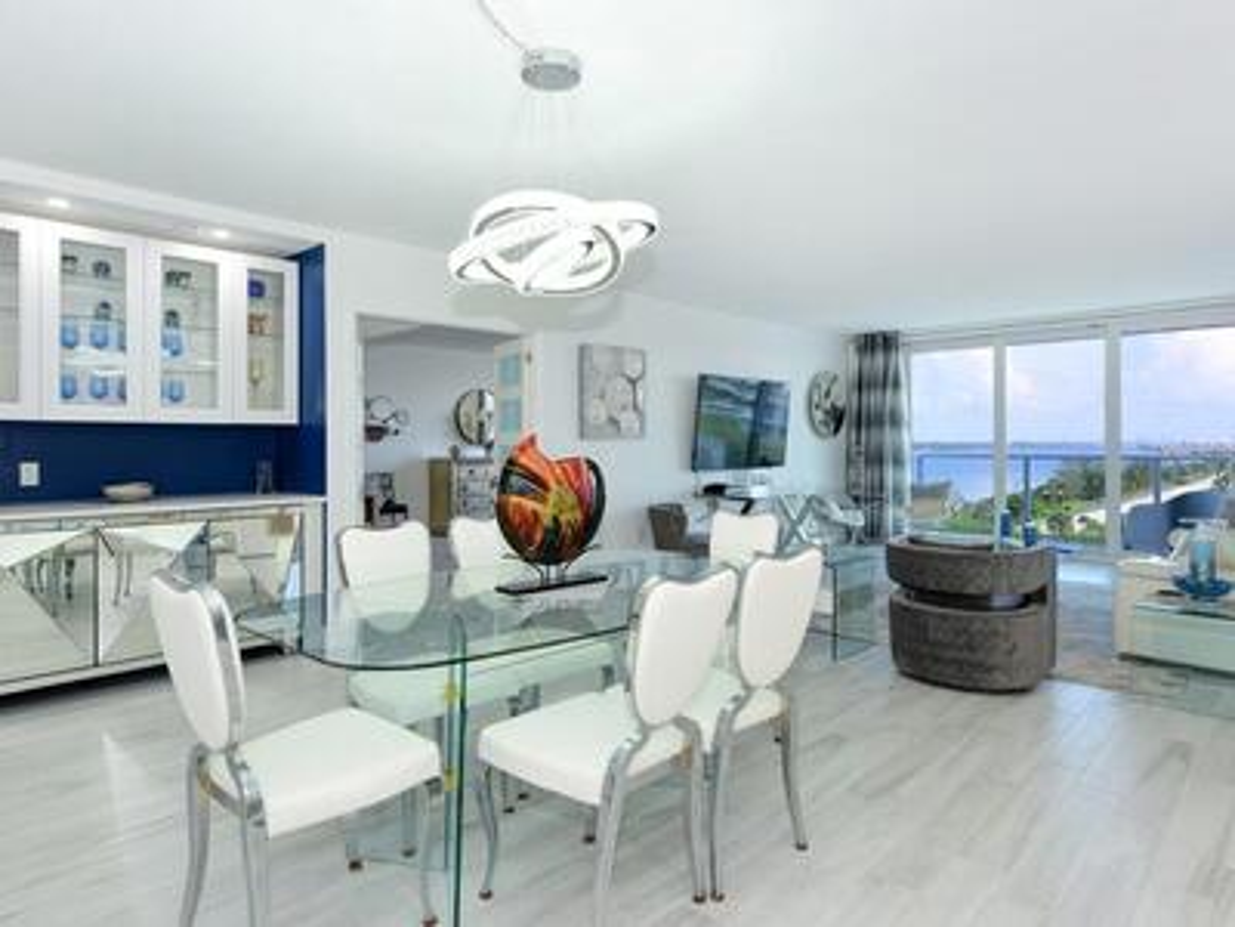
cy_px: 464
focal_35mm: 19
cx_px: 618
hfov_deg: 84.7
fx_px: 678
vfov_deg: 68.7
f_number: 5.6
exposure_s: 1/320
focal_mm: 19
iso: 320
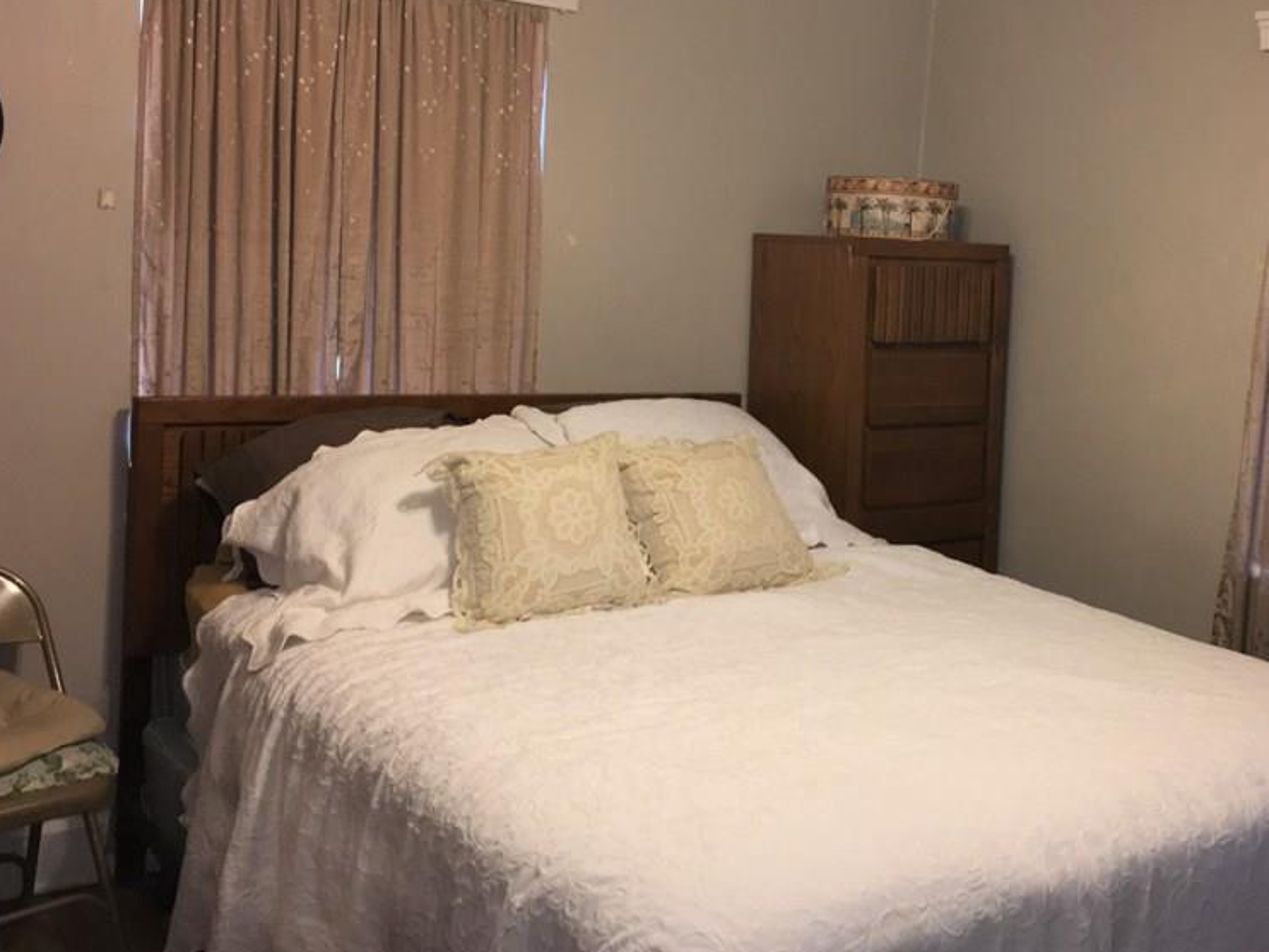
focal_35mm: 40
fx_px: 1467
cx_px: 804
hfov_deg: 46.3
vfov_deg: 35.8
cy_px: 376
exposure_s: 1/30
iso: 50
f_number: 2.2
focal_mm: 4.15
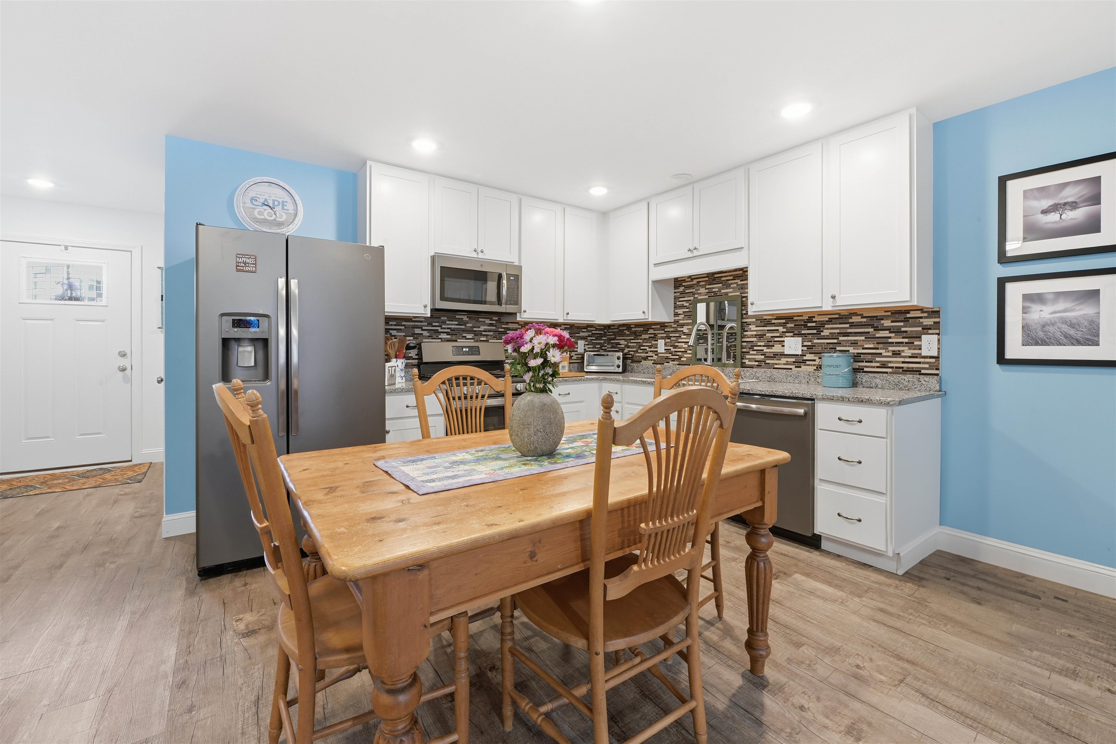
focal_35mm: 14
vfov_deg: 81.2
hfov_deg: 104.3
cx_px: 558
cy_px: 372
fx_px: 434
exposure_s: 1/50
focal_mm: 14
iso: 400
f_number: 14
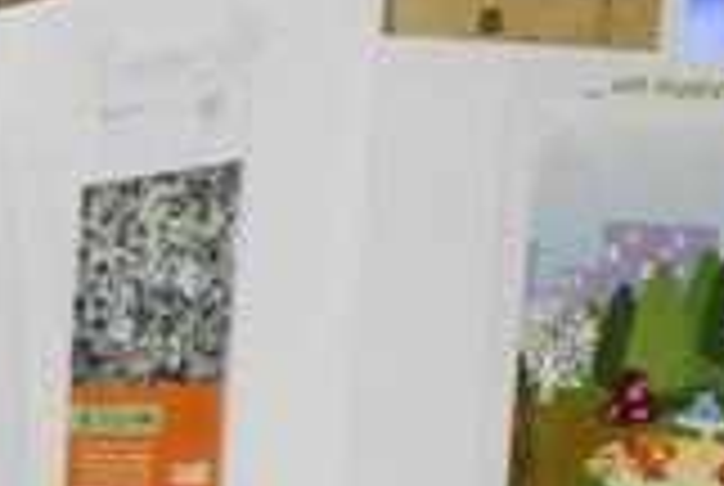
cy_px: 914
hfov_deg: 10.0
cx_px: -926
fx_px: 3707
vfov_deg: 7.3
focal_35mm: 184
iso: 400
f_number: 3.5
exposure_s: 1/40
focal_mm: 22
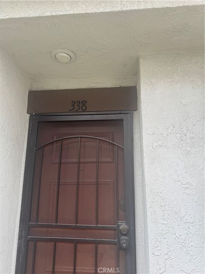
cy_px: 137
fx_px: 190
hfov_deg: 56.8
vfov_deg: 71.6
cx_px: 102
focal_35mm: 24
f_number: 1.78
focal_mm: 6.76
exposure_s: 1/121
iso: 64
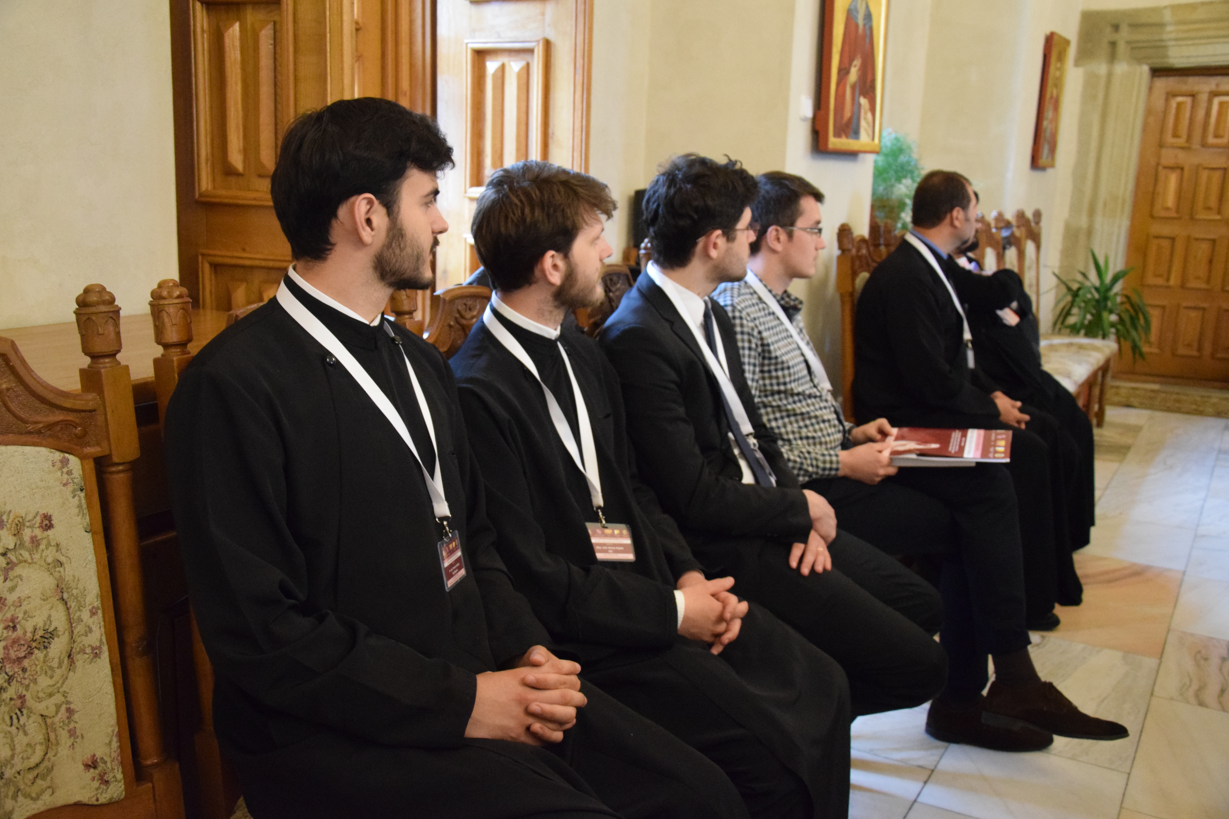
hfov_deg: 53.1
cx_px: 614
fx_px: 1229
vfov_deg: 36.9
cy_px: 410
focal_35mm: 36
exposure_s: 1/60
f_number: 3.8
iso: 5000
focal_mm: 24
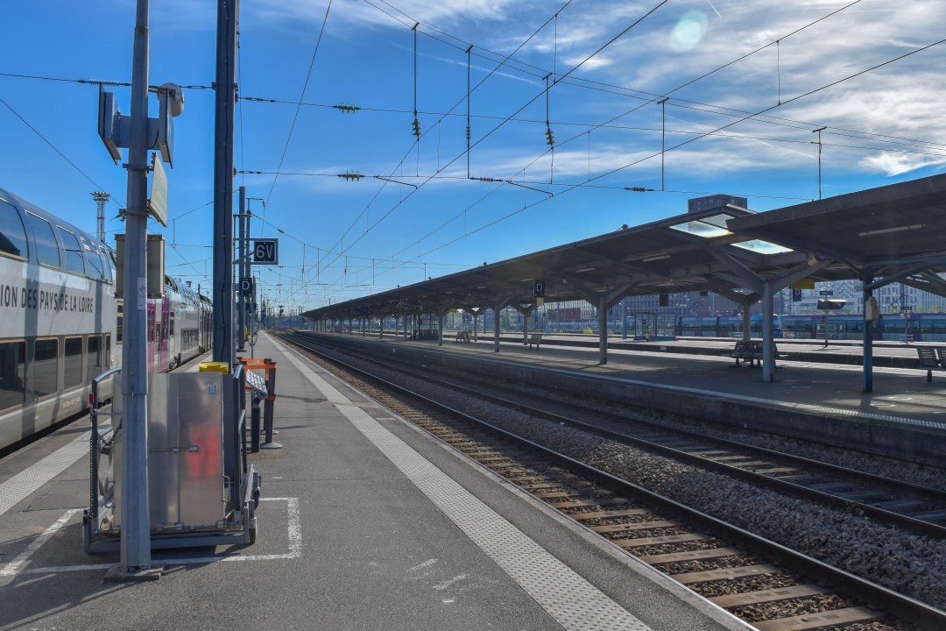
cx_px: 473
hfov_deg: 67.4
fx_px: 709
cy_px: 316
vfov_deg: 47.9
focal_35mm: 27
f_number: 8
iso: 400
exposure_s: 1/2000
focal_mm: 18
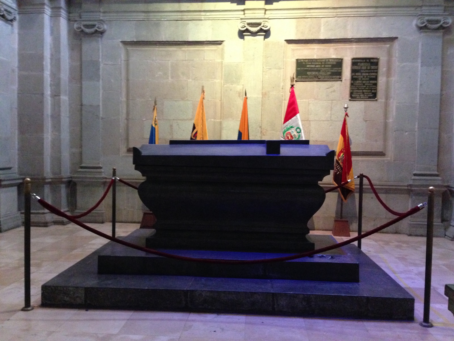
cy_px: 170
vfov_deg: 42.9
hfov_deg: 55.4
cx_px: 227
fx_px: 433
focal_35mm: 33
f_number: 2.4
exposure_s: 1/15
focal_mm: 4.12
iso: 640
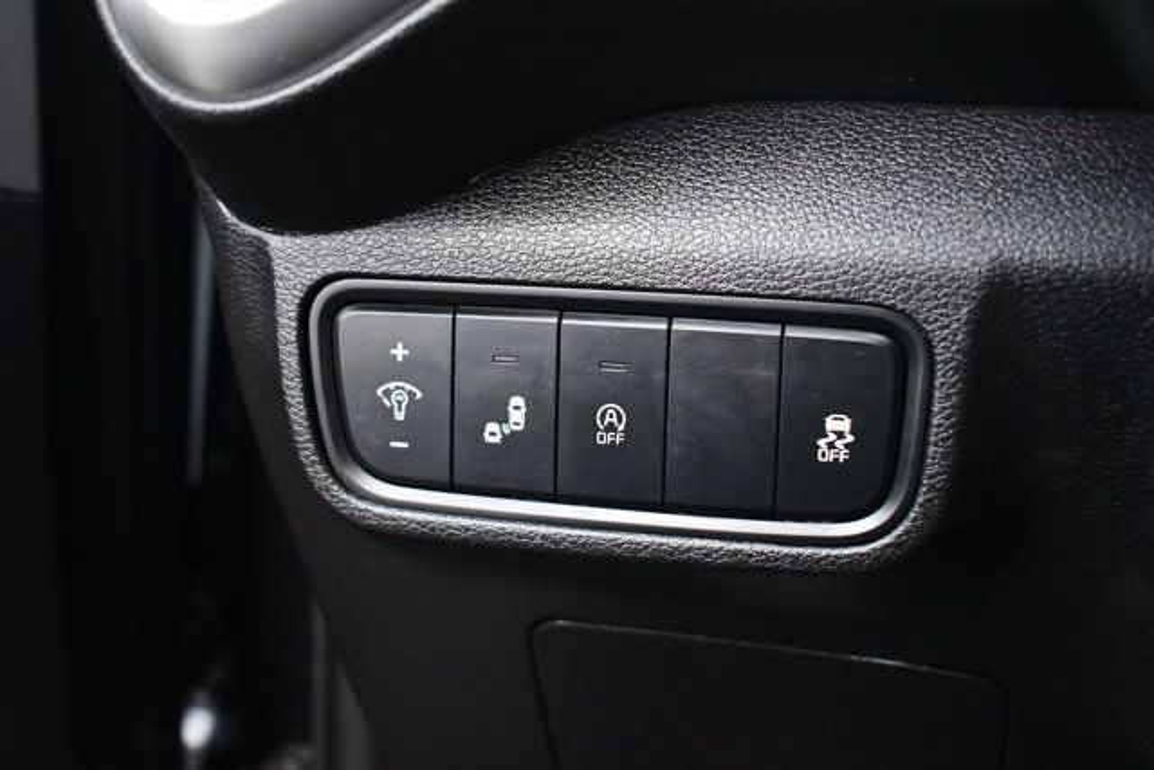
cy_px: 385
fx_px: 1539
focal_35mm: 48
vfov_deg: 28.1
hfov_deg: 41.1
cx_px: 577
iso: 5600
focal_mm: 32
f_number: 4.5
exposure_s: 1/60
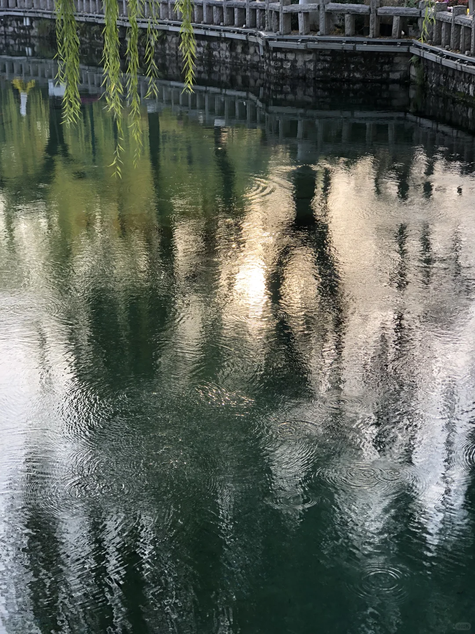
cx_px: 238
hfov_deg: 25.7
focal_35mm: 57
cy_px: 317
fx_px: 1043
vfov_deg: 33.8
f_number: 2.8
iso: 25
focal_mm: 6.6
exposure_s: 1/121
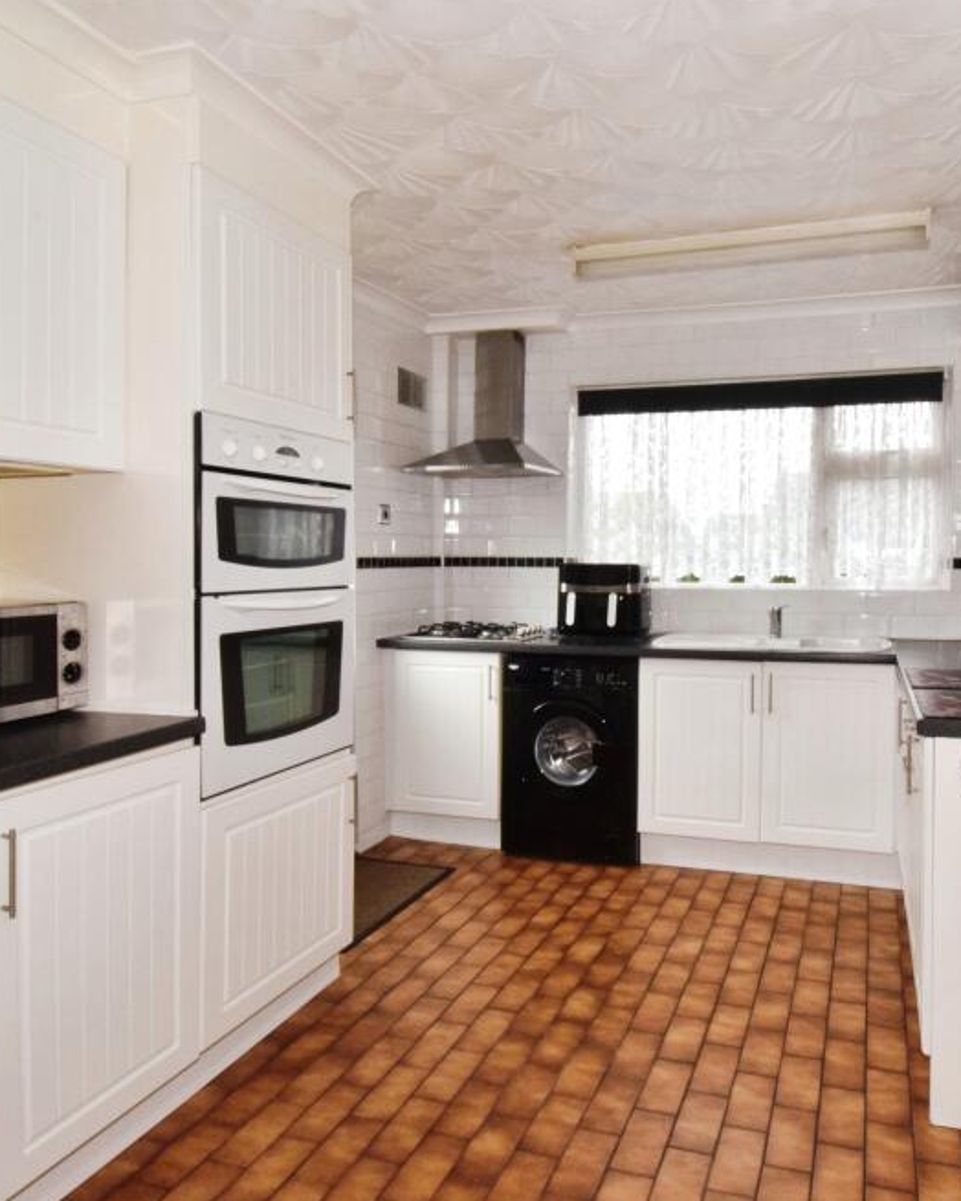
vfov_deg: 75.0
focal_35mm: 22
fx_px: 782
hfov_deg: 61.4
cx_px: 649
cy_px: 617
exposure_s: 1/60
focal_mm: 10
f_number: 20
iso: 1000
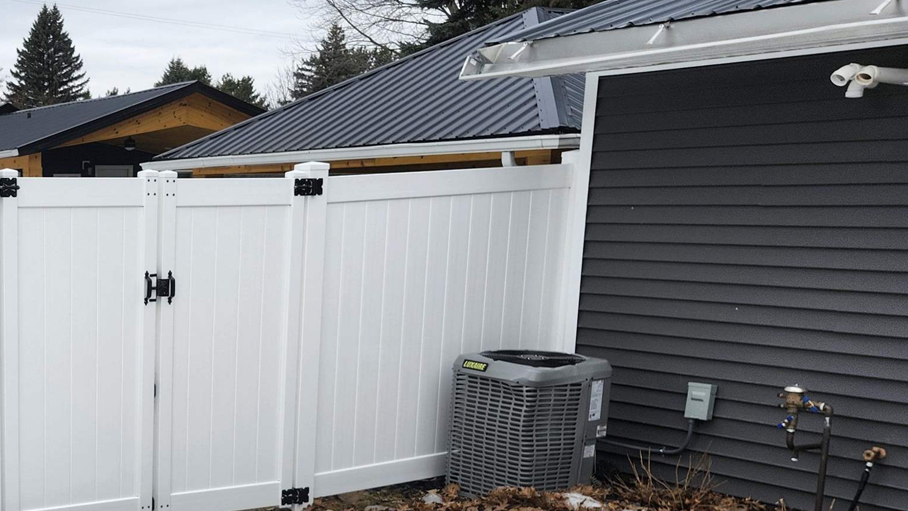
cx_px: 31
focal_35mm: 50
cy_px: 449
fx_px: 1204
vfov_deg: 23.4
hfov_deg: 37.5
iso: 25
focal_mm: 5.54
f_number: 1.8
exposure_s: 1/440
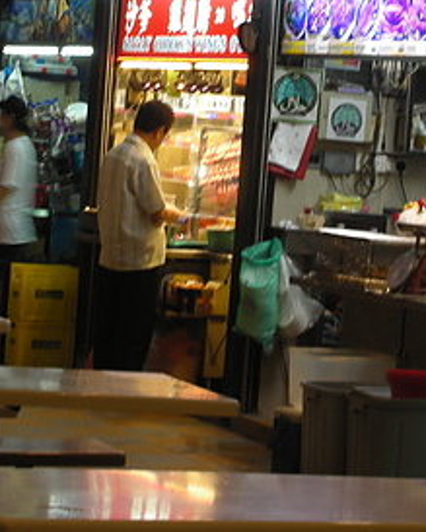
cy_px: 107
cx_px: 241
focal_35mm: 156
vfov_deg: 12.3
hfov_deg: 9.9
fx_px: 2460
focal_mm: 12.2
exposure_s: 1/7.2
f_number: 4.4
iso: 50
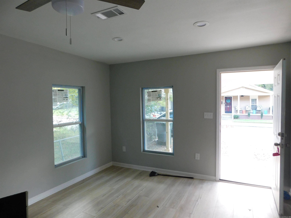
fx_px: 193
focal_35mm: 23
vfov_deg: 58.9
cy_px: 109
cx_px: 146
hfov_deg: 73.9
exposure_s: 1/30
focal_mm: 4
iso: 160
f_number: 3
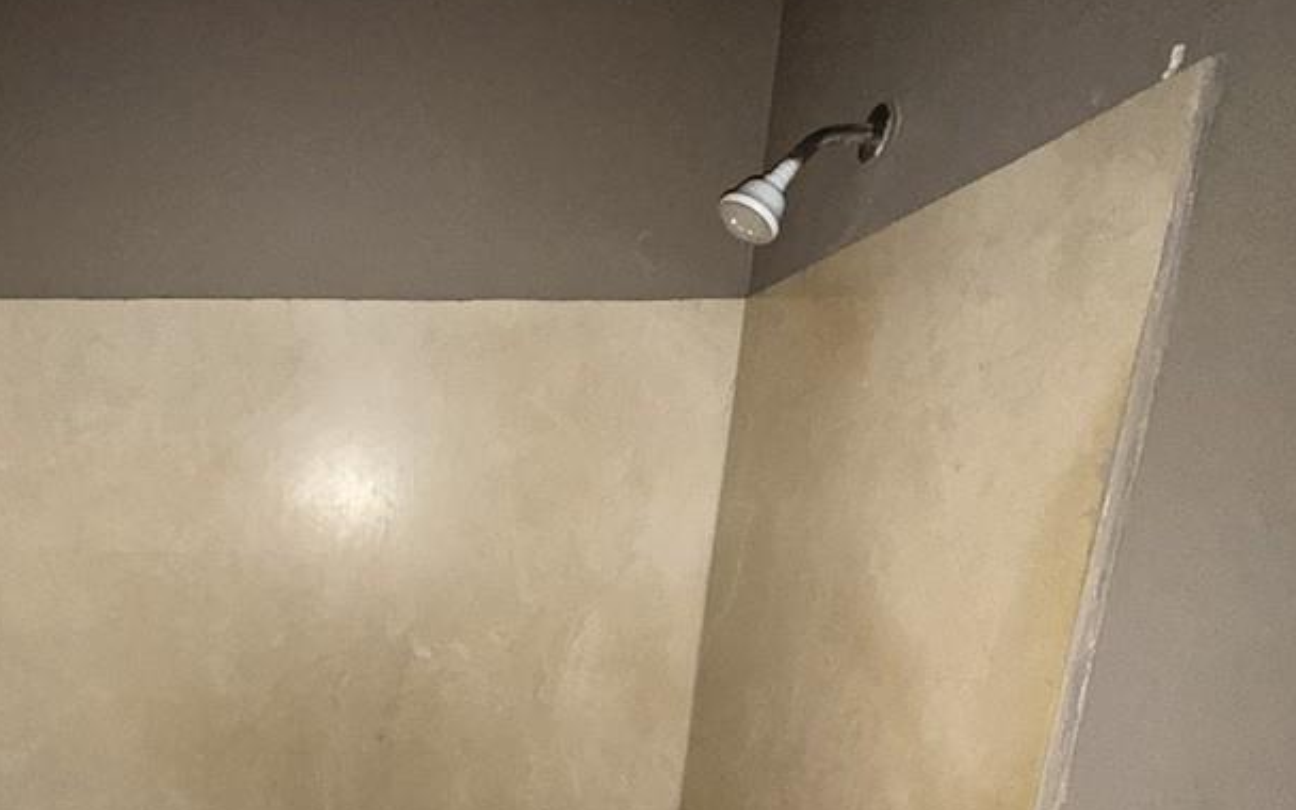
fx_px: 883
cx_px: 328
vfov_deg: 45.0
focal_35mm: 25
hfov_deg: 68.0
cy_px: 720
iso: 160
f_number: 2.2
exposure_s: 1/32
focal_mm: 2.22
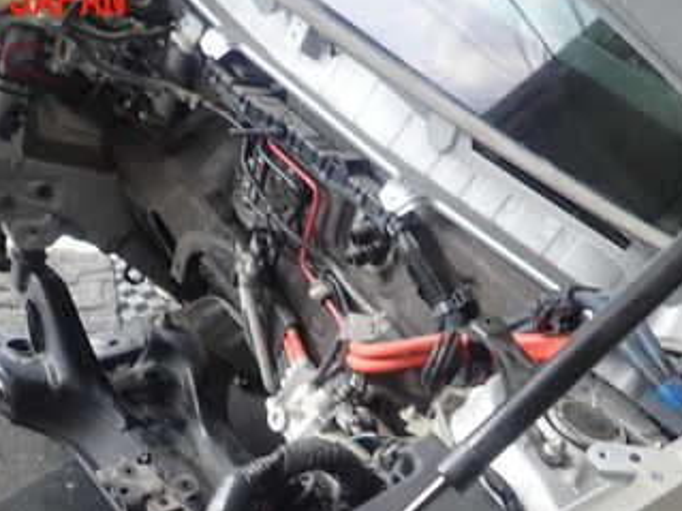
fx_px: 926
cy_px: 455
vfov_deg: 29.6
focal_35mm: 47
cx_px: 378
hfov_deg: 40.4
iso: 125
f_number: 2
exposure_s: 1/60
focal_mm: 4.5
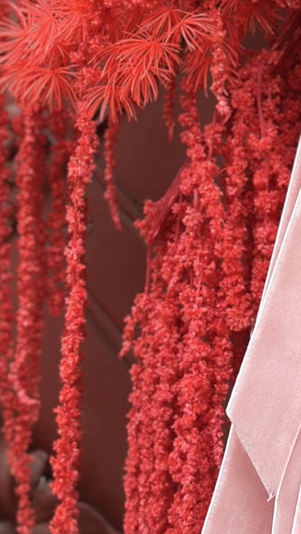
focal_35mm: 127
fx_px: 1803
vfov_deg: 16.4
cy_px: -37
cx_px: 361
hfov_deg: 9.4
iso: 200
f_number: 1.78
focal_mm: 6.86
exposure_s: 1/60
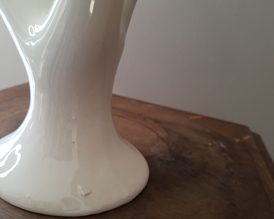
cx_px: 115
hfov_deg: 58.5
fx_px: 243
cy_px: 120
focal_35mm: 30
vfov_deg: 48.4
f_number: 1.7
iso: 50
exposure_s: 1/25
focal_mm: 4.32
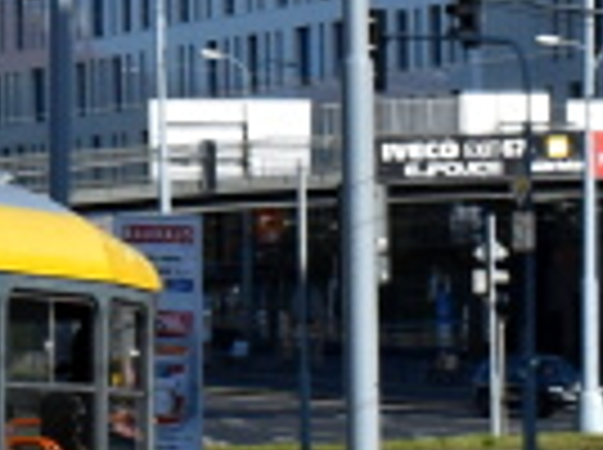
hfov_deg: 5.1
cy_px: 11
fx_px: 6538
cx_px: -976
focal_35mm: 376
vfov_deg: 3.9
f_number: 10
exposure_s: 1/400
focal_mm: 34
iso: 200
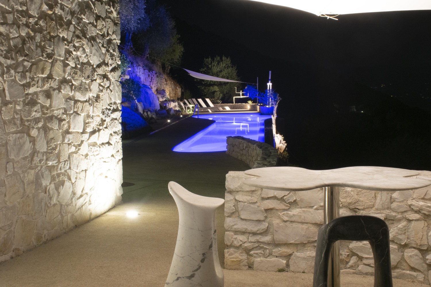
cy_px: 144
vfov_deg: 25.8
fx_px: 628
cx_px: 216
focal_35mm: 52
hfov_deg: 37.9
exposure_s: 10
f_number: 18
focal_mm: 35
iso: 400
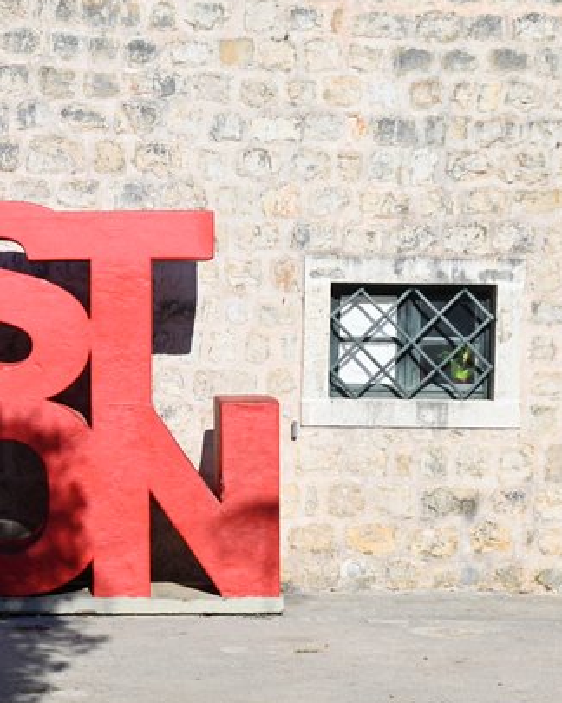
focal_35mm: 90
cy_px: 408
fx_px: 1879
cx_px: 82
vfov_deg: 21.2
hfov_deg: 16.8
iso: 100
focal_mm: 32.5
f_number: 7.1
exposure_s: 1/400
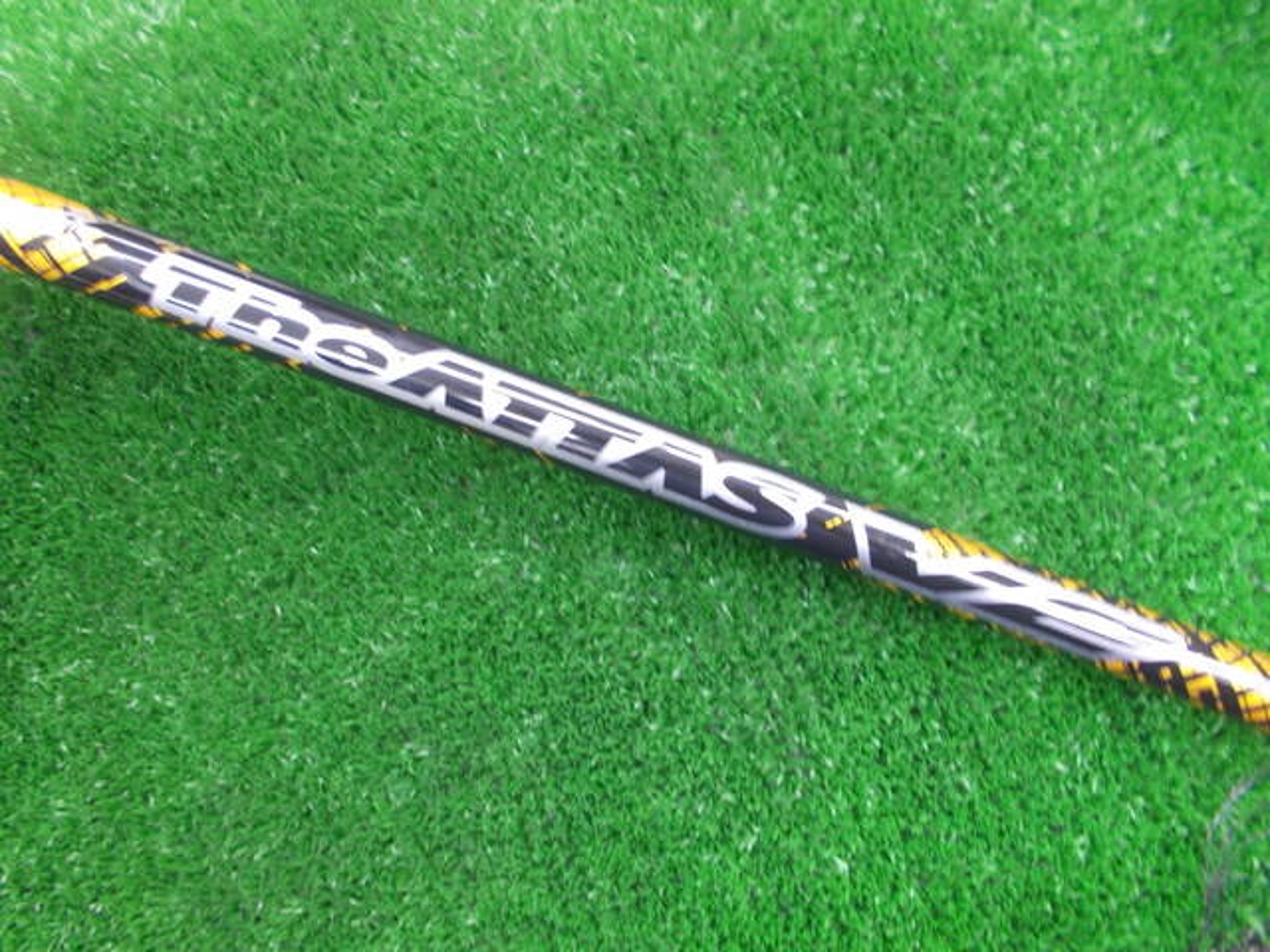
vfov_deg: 53.1
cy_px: 476
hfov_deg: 67.3
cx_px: 635
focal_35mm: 26
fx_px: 954
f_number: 3.2
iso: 200
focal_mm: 4.6
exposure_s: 1/5
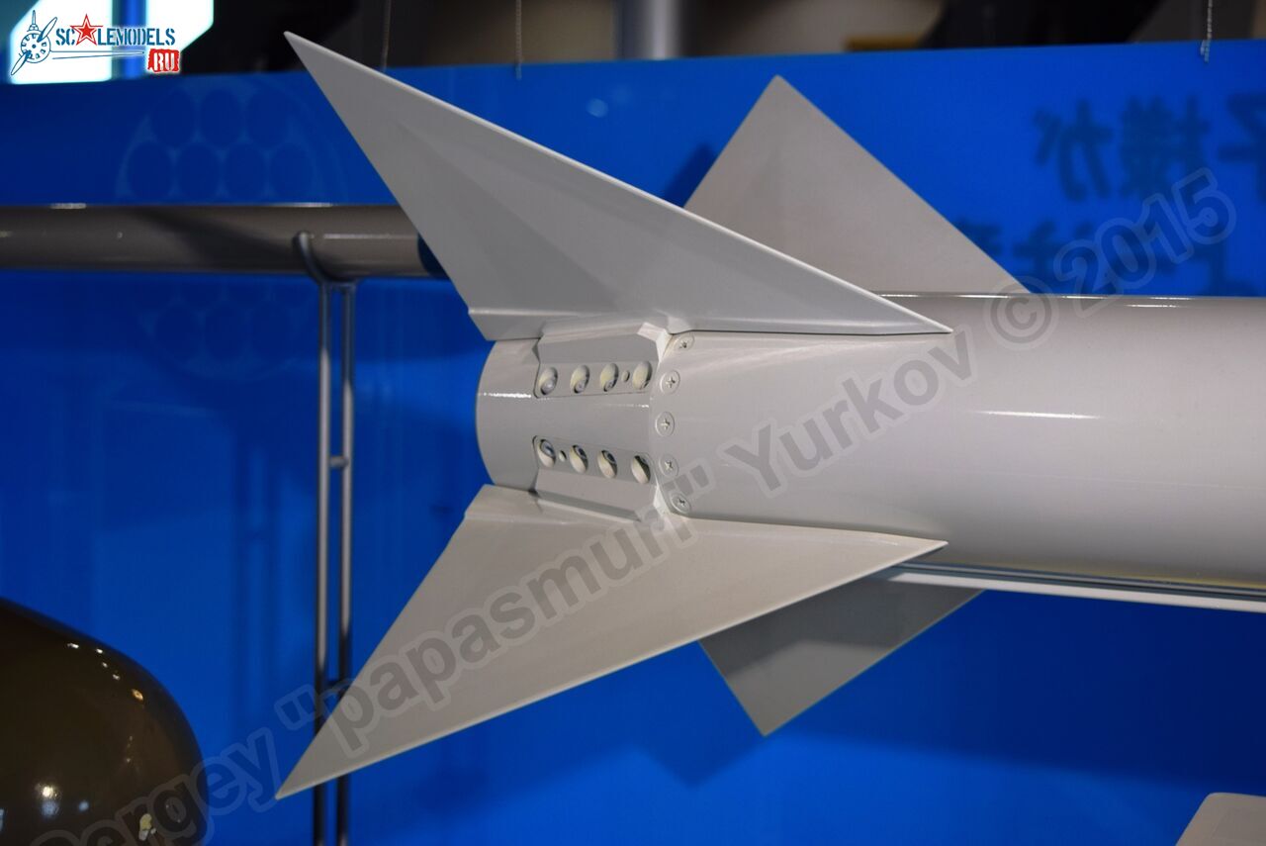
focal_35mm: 87
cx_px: 633
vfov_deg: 15.7
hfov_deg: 23.4
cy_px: 423
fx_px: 3061
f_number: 4.5
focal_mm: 58
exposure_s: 1/80
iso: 400
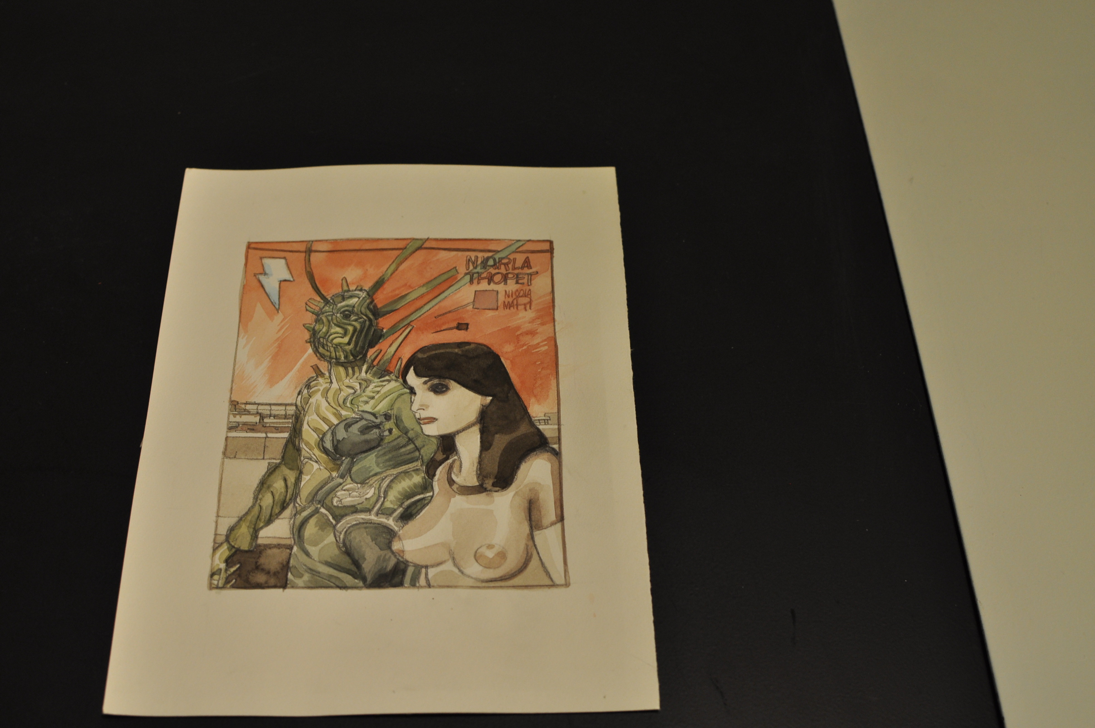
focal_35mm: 52
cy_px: 364
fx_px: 1595
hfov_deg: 37.9
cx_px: 548
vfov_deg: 25.7
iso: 400
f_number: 4
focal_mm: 35
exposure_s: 1/60
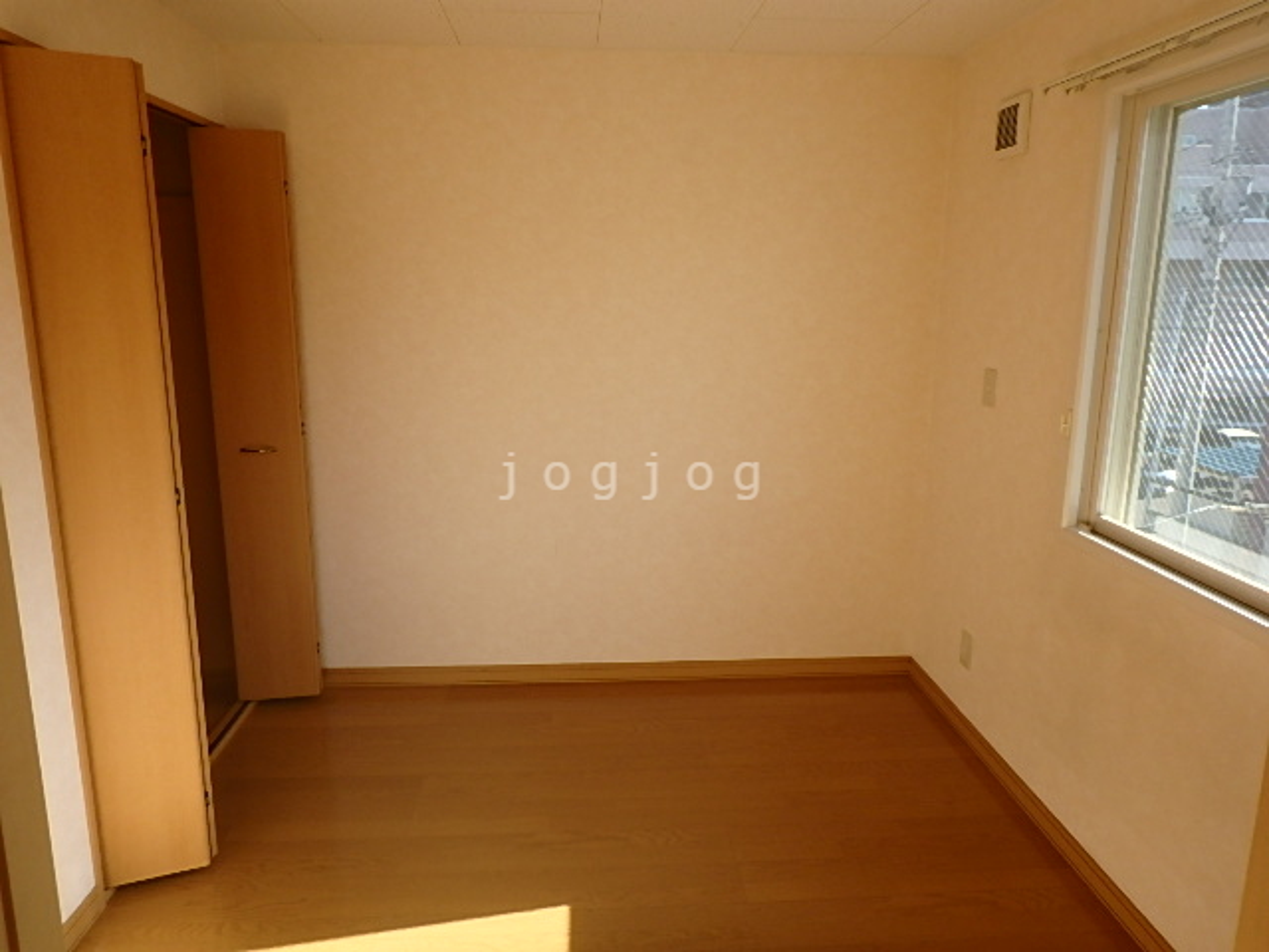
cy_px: 476
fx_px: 843
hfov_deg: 73.9
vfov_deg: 58.9
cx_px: 634
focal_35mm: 23
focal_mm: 4
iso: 125
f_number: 3.8
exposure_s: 1/125
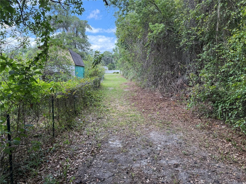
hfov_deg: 71.6
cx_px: 123
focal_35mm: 24
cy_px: 92
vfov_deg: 56.8
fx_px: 171
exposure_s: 1/470
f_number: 1.78
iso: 100
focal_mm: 6.76
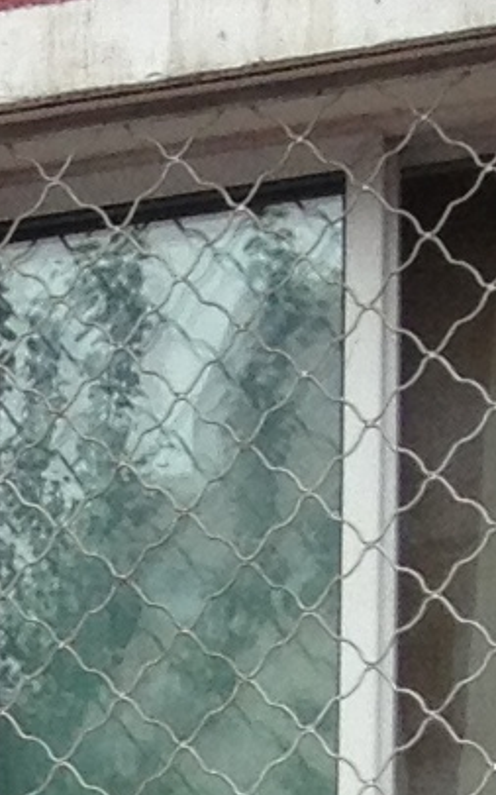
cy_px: 2277
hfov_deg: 4.1
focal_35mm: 299
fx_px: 6469
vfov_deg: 6.5
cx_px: -1427
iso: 50
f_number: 2.4
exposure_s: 1/123
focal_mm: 4.28
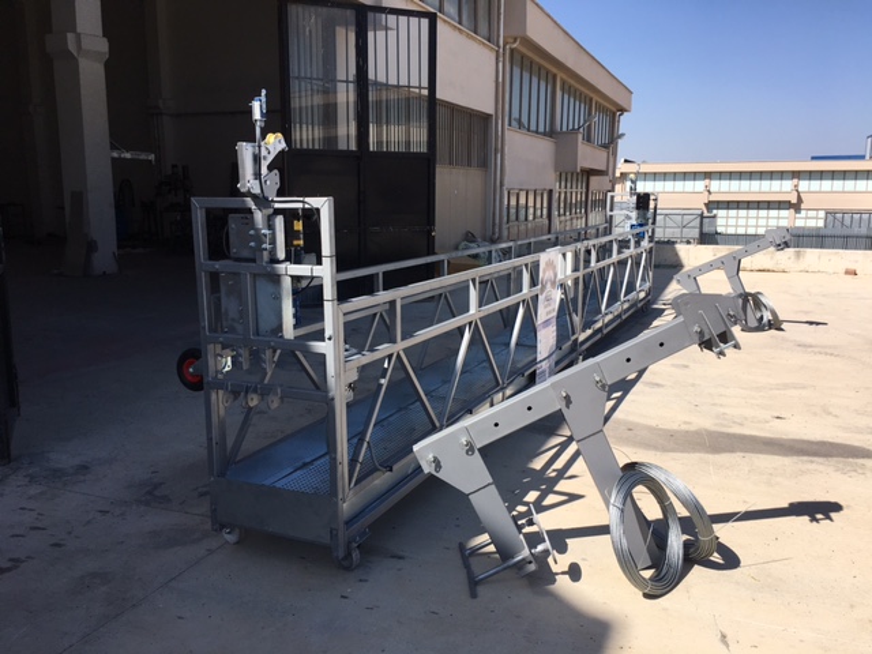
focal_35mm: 29
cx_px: 436
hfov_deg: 61.7
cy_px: 327
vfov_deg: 48.2
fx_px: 731
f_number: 2.2
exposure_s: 1/1923
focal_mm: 4.15
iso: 25
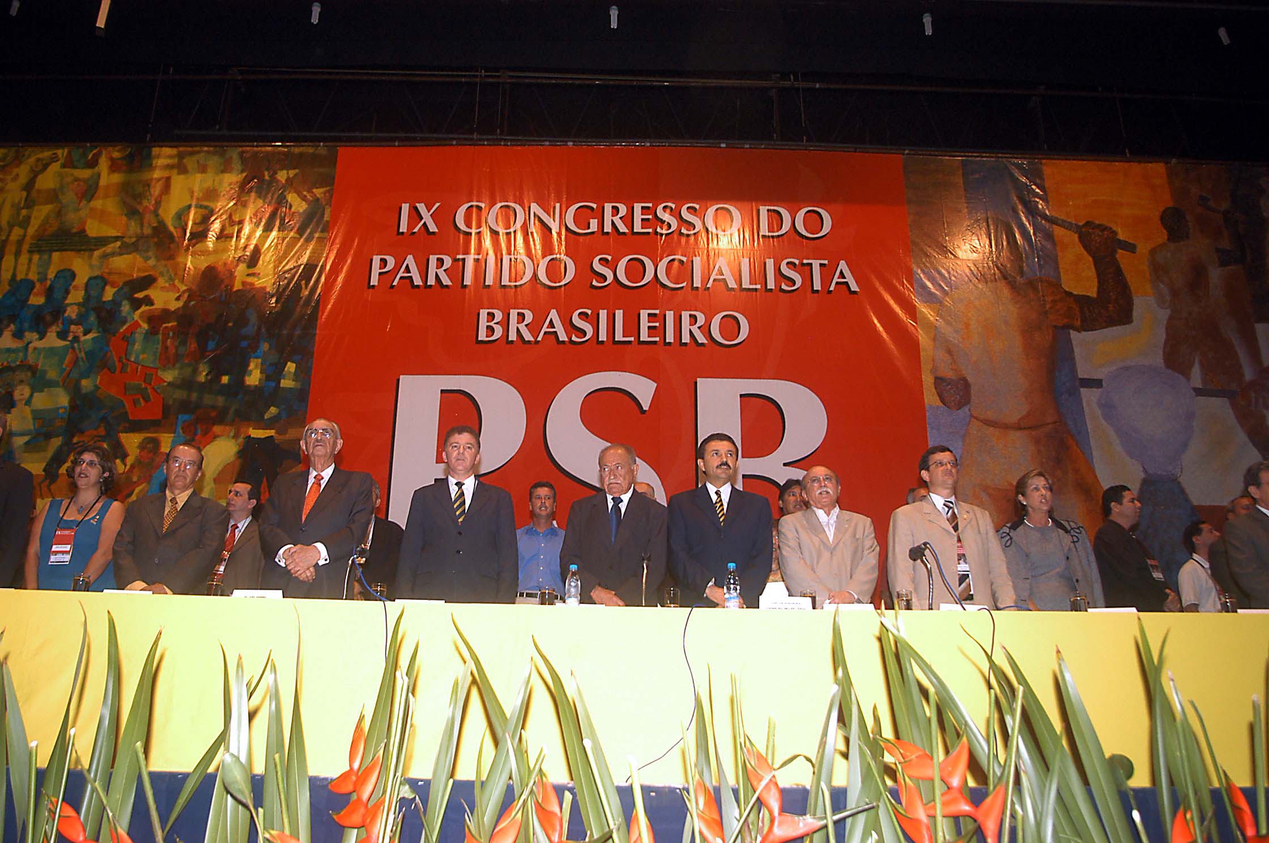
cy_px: 422
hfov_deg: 62.0
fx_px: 1056
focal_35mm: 30
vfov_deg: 43.5
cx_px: 634
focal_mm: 20
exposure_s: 1/100
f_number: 4
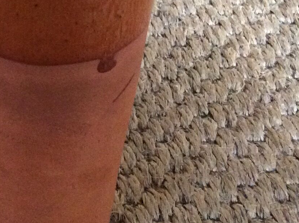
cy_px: 59
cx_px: 32
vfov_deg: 14.7
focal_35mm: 100
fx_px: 863
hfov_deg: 19.3
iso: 320
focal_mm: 3.3
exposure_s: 1/20
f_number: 2.4
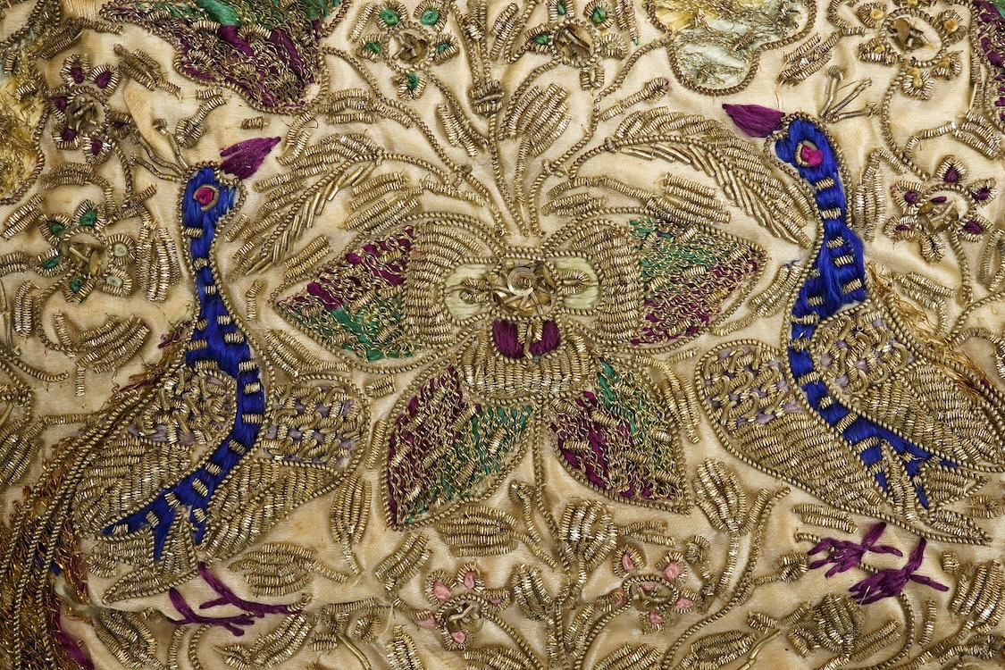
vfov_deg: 29.9
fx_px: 1256
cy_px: 335
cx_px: 502
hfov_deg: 43.6
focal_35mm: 45
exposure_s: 1/160
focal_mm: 30
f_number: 8
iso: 2500
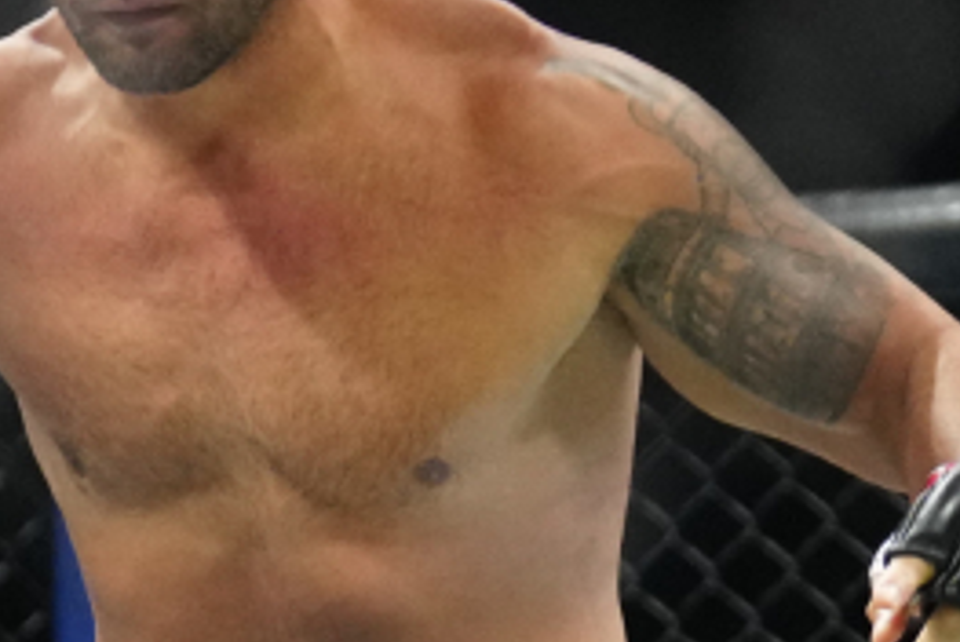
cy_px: 1058
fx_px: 8516
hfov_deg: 6.4
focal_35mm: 319
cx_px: -131
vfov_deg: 4.3
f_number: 2.8
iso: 5000
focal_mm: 70
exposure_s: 1/1250
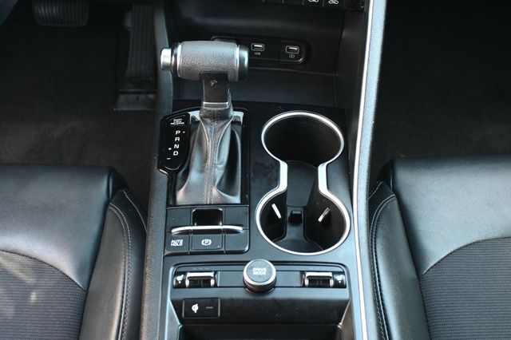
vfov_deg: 29.4
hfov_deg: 43.0
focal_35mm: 46
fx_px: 649
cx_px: 256
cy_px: 170
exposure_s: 1/100
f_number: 4.8
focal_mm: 30.5
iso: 3200
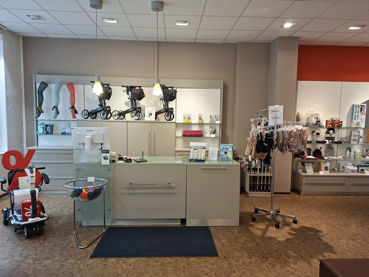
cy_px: 138
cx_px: 184
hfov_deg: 73.9
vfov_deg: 58.9
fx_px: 245
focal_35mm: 23
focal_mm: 5.54
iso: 160
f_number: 1.8
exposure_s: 1/100
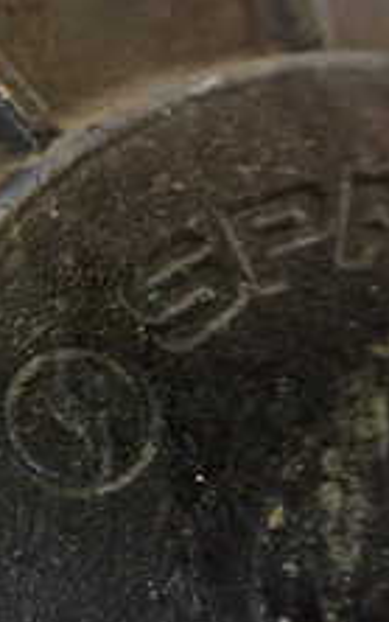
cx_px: -400
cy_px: 401
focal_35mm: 86
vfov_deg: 24.0
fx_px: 1457
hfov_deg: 13.1
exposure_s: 1/40
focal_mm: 5.4
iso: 800
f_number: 2.3
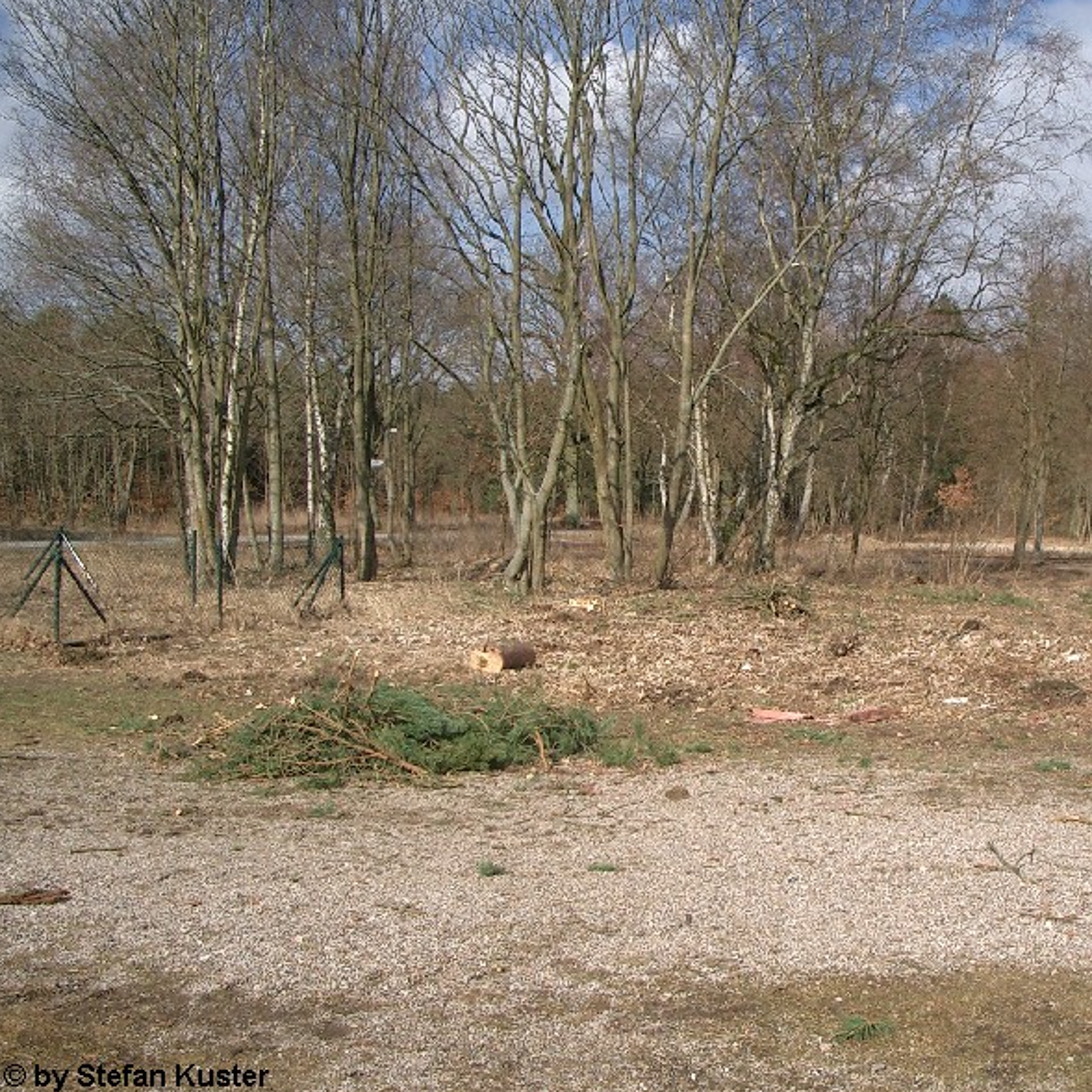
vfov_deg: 40.0
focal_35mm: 42
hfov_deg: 39.5
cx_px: 736
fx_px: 1499
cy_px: 543
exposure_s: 1/500
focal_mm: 5.8
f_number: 4.3
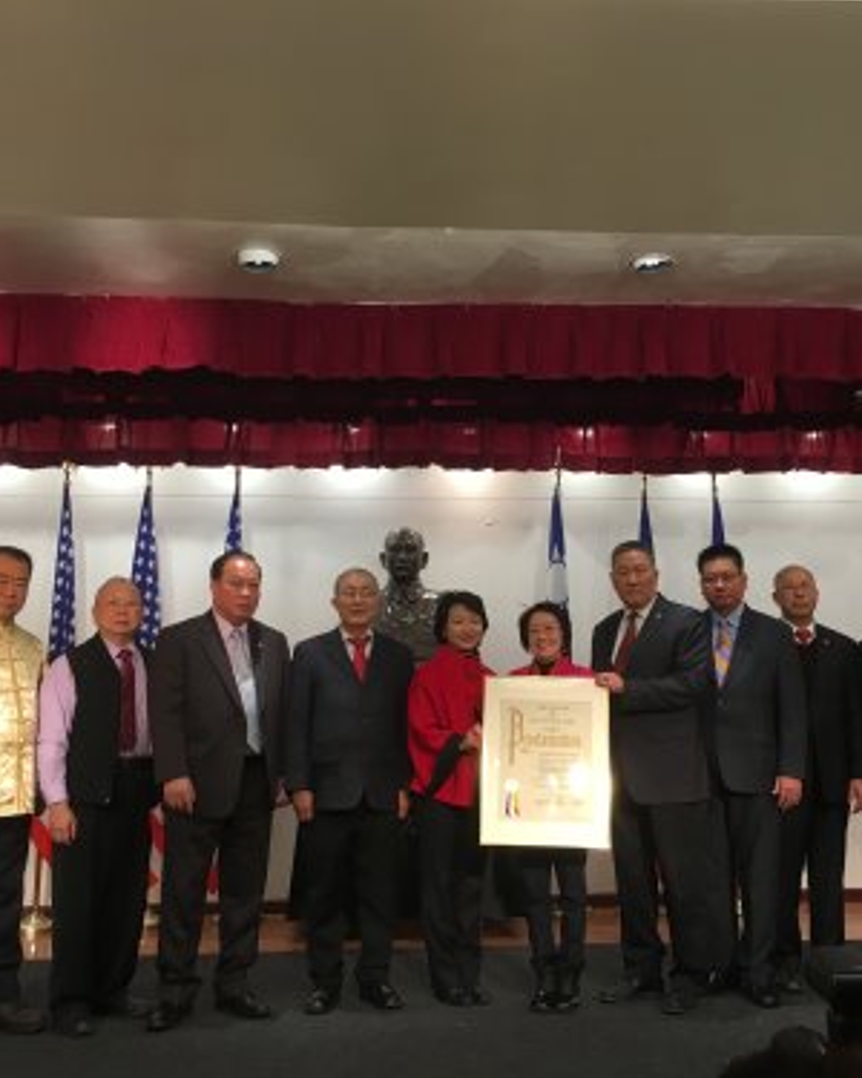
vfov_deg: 47.9
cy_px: 540
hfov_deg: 39.1
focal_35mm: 38
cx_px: 488
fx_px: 1212
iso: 32
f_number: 2.2
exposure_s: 1/30
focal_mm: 4.15
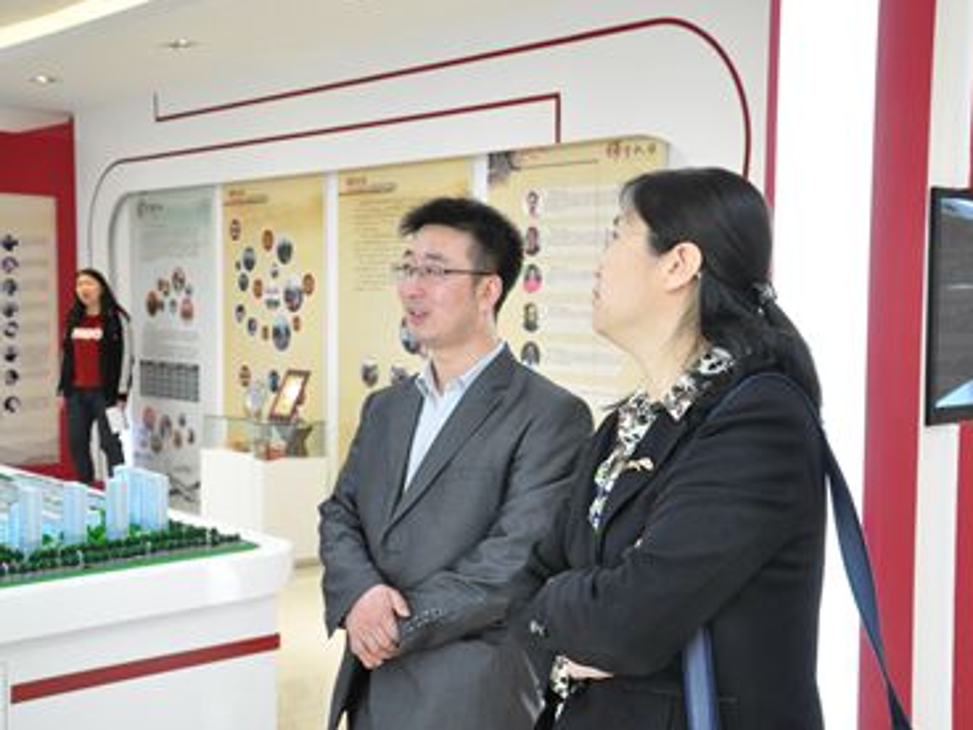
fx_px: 1293
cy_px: 364
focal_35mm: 46
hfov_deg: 41.2
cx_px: 513
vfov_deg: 31.5
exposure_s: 1/60
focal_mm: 28
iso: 2000
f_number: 5
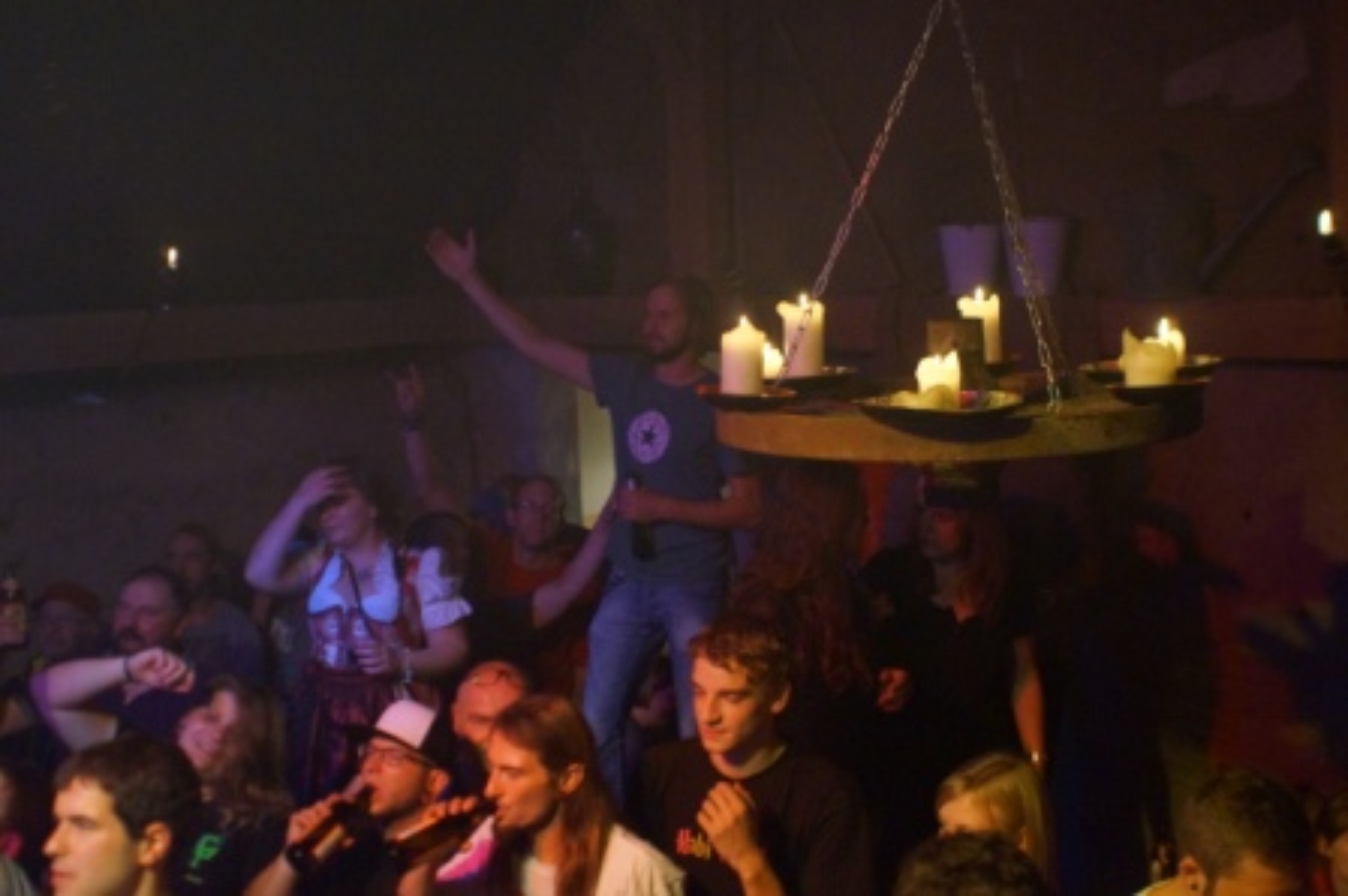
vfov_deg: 31.8
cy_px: 448
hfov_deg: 46.4
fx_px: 1571
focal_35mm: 42
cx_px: 674
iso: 3200
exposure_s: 1/80
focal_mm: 28
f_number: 3.5
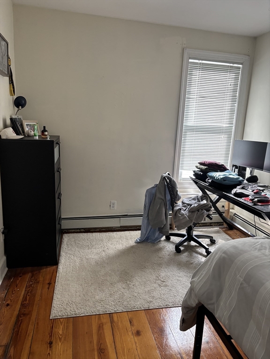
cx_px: 135
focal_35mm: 26
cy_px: 180
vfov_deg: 67.3
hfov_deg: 53.1
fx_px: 270
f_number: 1.6
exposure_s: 1/60
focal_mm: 5.96
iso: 160
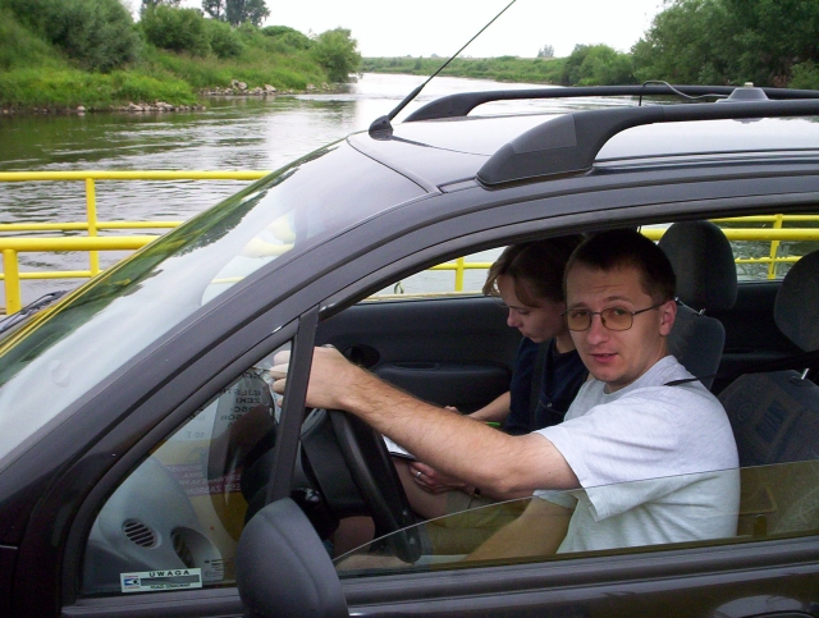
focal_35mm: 38
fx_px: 901
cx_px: 410
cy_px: 309
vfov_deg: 37.9
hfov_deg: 48.9
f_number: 4.5
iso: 140
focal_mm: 4.99
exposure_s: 1/60
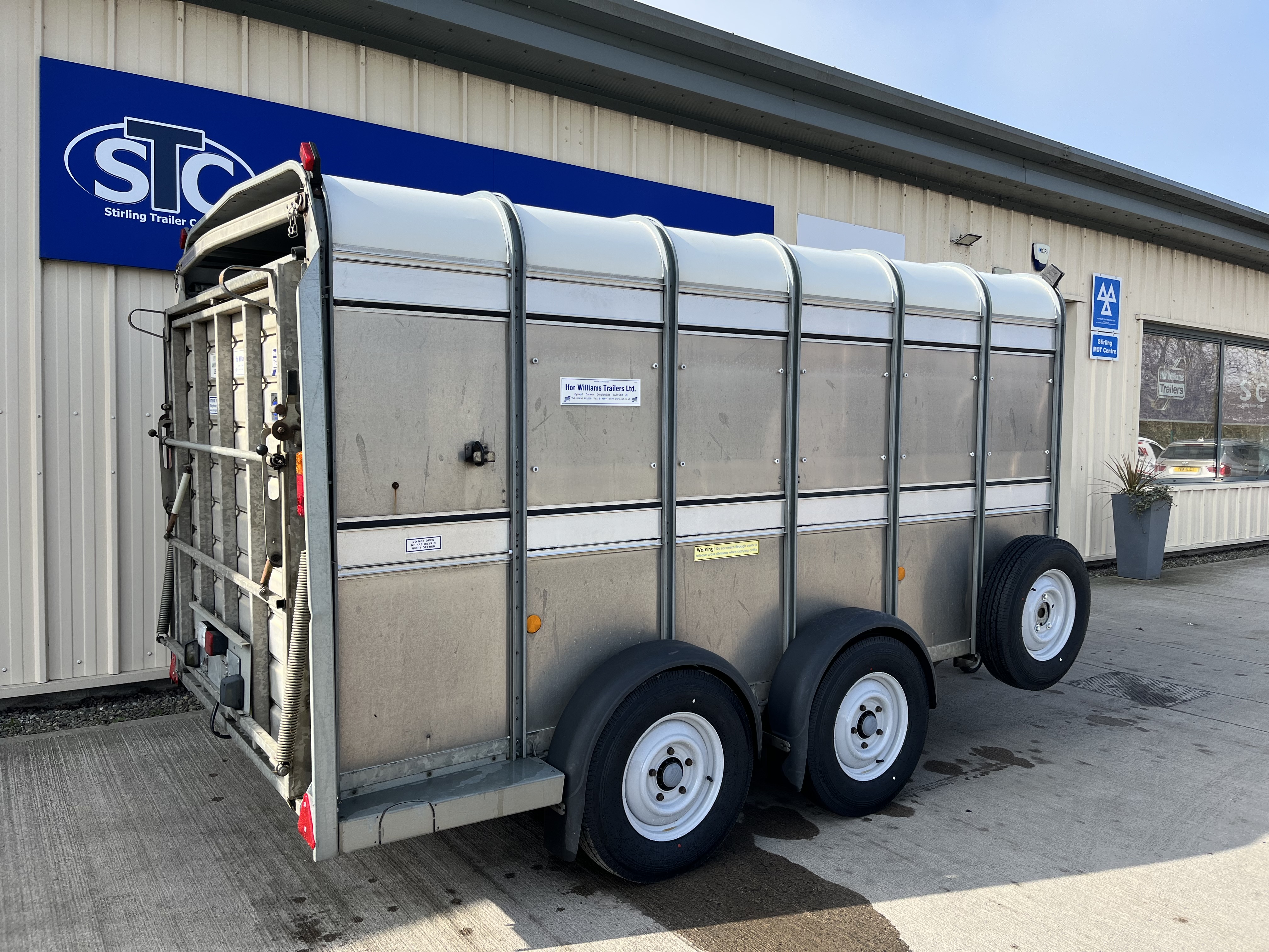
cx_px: 634
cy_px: 476
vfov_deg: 53.1
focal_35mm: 26
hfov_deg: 67.3
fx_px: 953
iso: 50
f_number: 1.6
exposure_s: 1/1422
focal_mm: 5.1
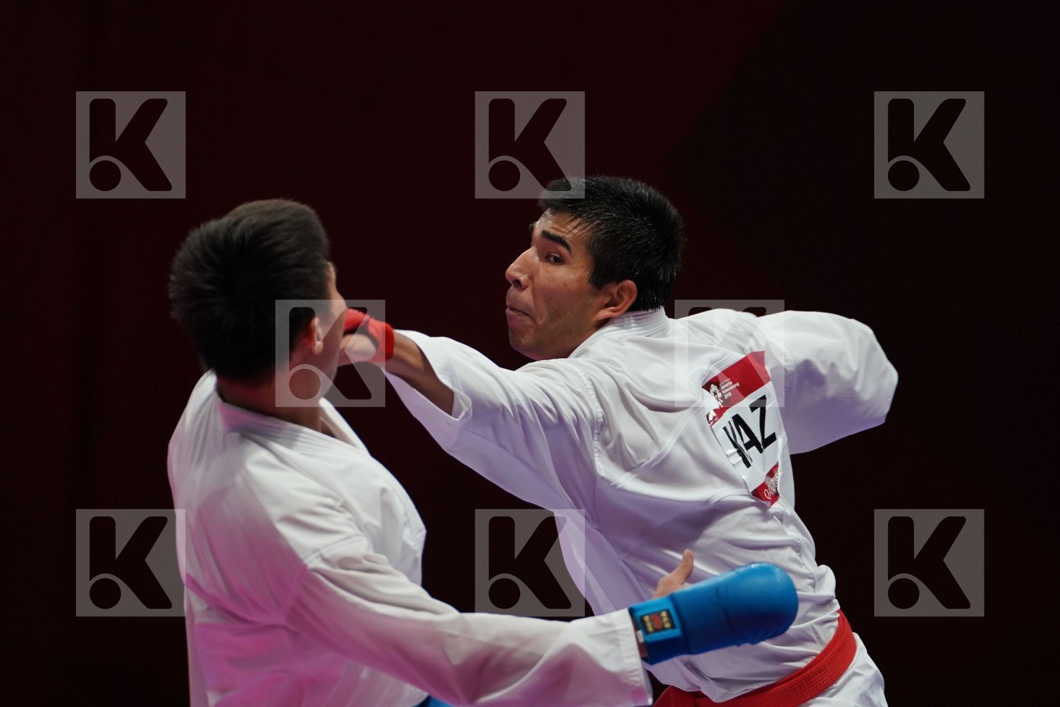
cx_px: 530
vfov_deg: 3.6
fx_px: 11159
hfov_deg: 5.4
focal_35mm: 379
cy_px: 354
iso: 1600
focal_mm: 253
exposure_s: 1/1000
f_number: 4
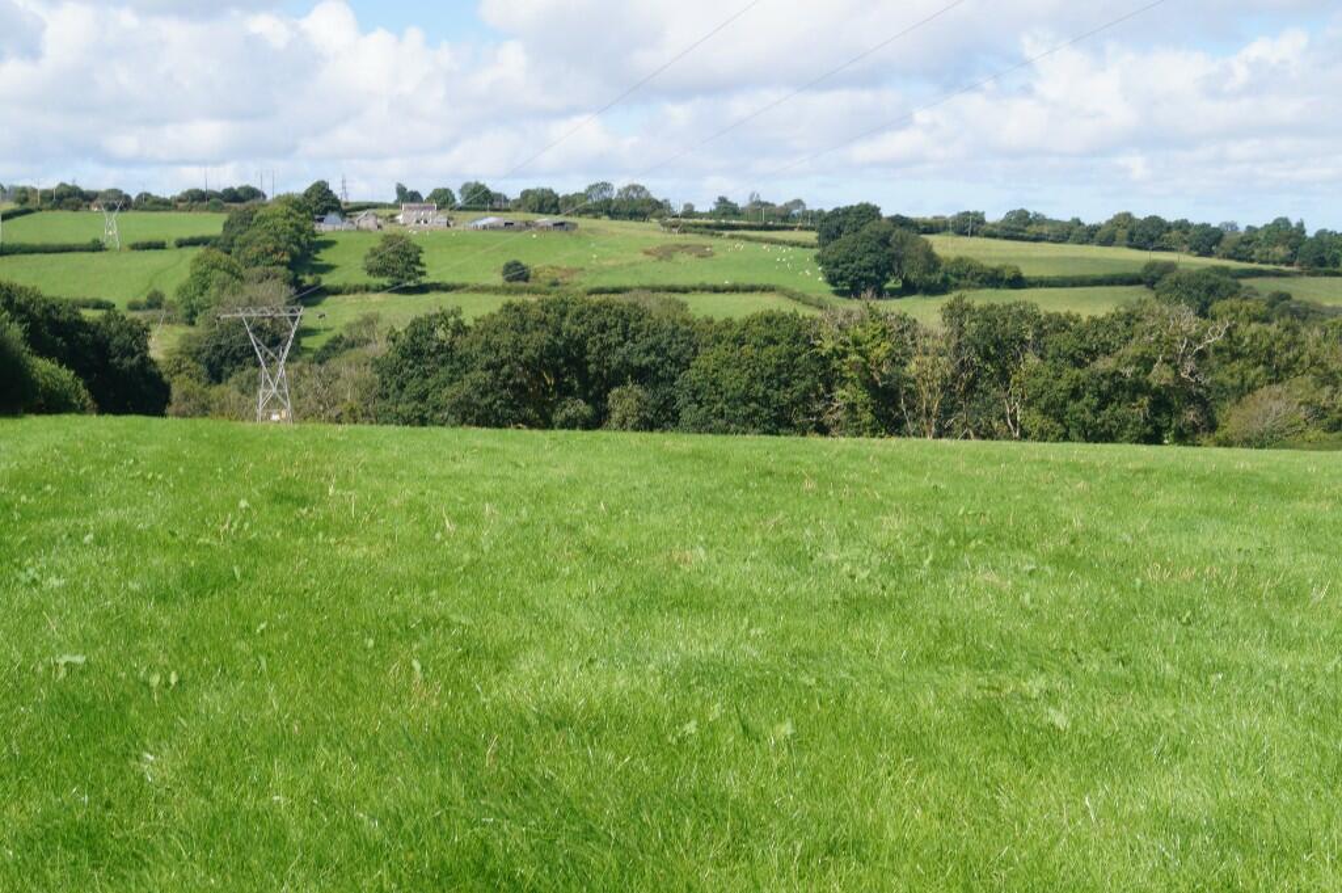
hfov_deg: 37.9
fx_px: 1955
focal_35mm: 52
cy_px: 446
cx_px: 671
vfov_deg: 25.7
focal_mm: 35
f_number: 13
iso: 100
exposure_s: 1/80
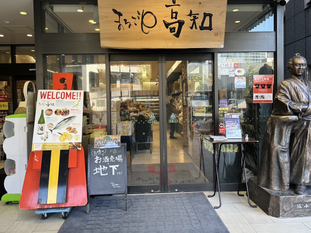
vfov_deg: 48.2
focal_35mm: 29
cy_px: 107
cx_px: 160
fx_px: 261
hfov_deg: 61.7
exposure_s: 1/121
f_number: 1.6
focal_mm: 5.1
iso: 64
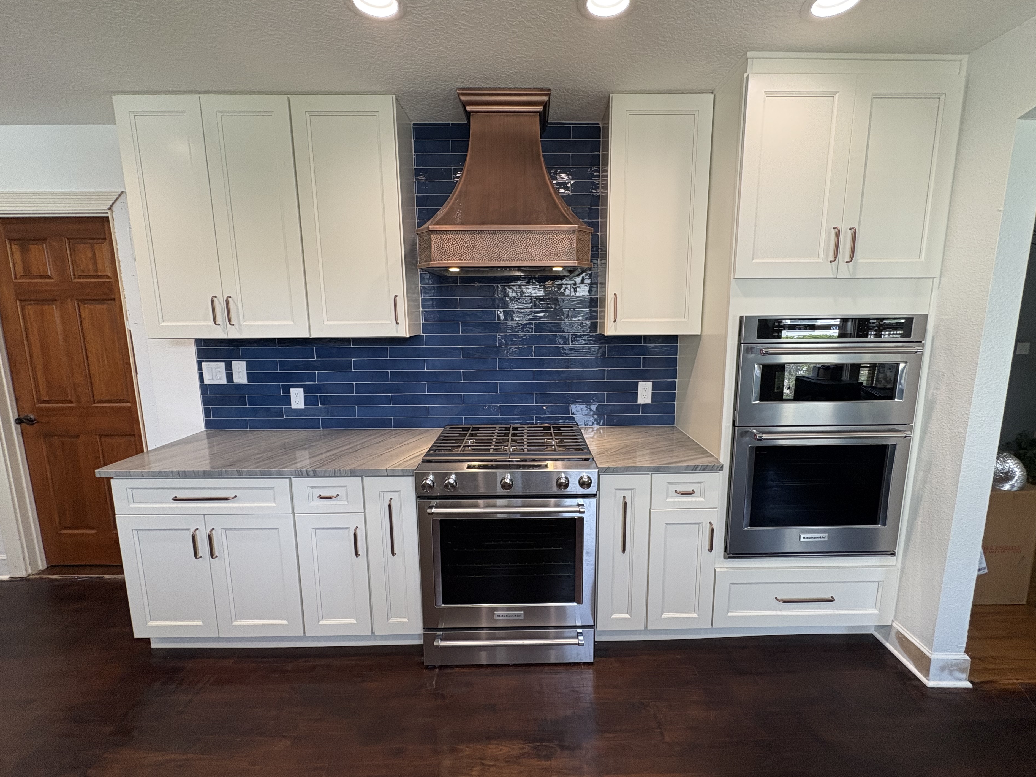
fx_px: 449
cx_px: 535
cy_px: 383
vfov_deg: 81.7
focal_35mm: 15
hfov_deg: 98.1
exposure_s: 1/60
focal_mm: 2.22
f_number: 2.2
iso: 160
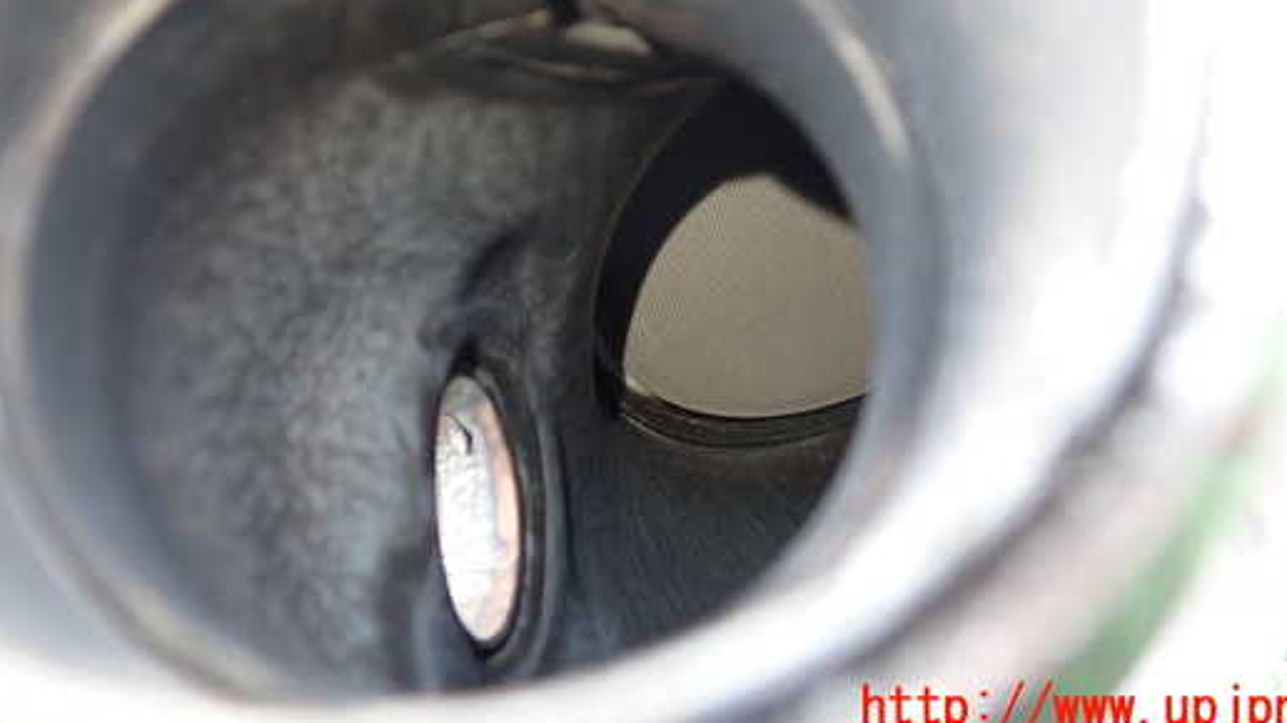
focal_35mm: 38
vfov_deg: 30.6
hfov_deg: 52.8
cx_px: 676
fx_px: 1297
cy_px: 180
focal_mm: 5.4
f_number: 2.3
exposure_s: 1/30
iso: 320
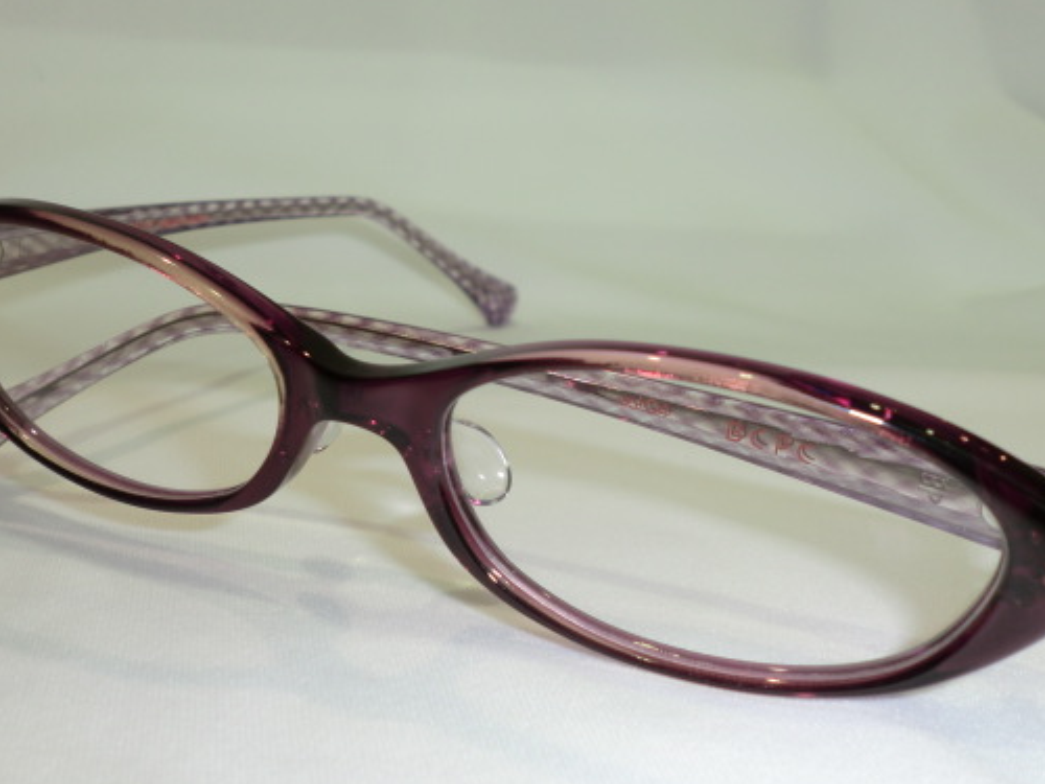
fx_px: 1238
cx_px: 497
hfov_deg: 45.8
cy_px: 441
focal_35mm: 41
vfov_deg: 35.1
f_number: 3.5
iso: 50
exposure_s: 1/60
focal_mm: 5.8
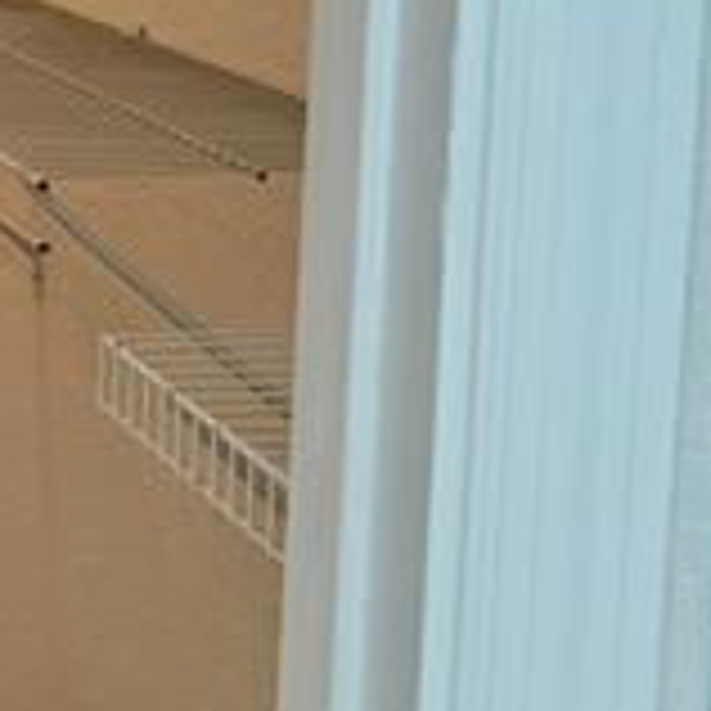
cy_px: -50
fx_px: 2394
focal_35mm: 103
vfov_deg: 16.4
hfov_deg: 14.7
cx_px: -580
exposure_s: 1/120
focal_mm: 6.86
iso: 125
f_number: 1.78
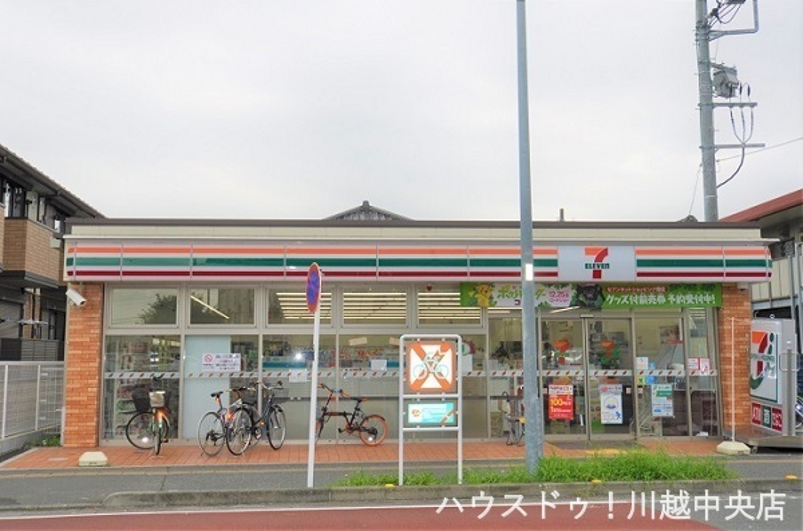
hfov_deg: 53.2
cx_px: 402
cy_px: 266
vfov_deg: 36.7
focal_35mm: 36
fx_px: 801
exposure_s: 1/200
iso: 200
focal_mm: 24
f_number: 6.7
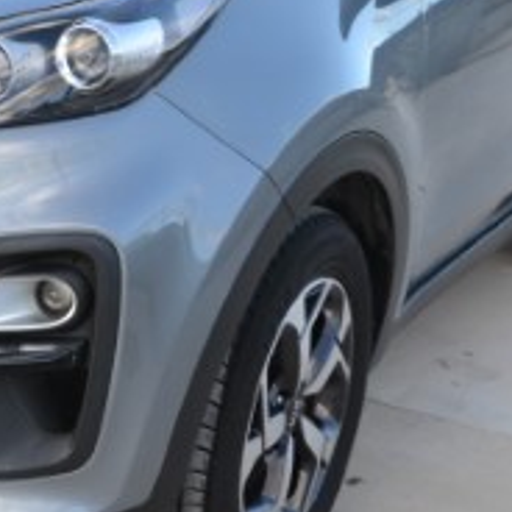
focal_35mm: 90
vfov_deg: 19.2
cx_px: 6
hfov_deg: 18.8
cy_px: 139
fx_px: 1506
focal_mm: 18
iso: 160
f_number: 5.6
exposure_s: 1/125
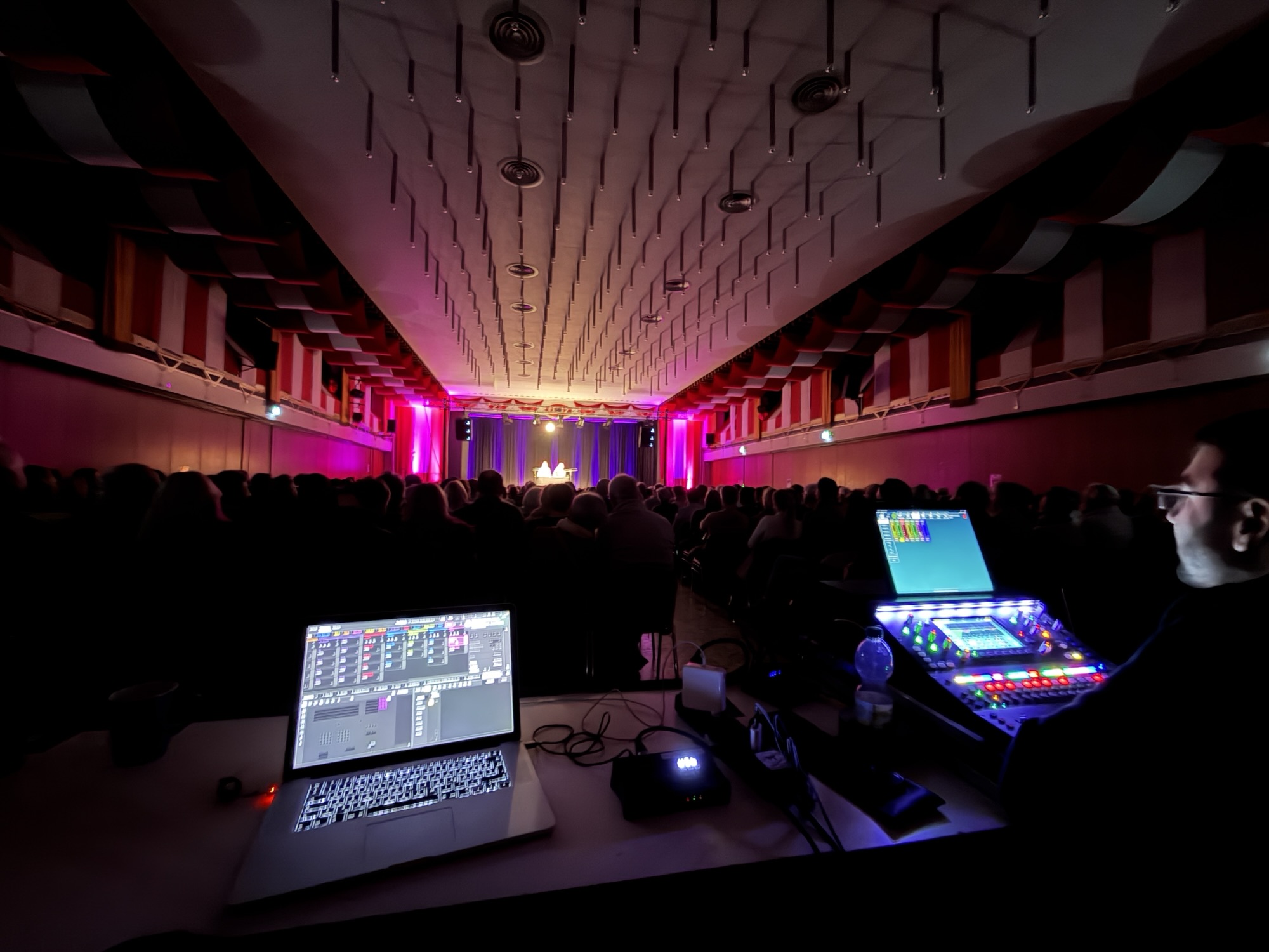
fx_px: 513
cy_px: 476
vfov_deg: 85.7
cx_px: 634
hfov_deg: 102.1
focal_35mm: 14
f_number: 2.2
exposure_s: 1/4
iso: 1000
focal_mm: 2.22
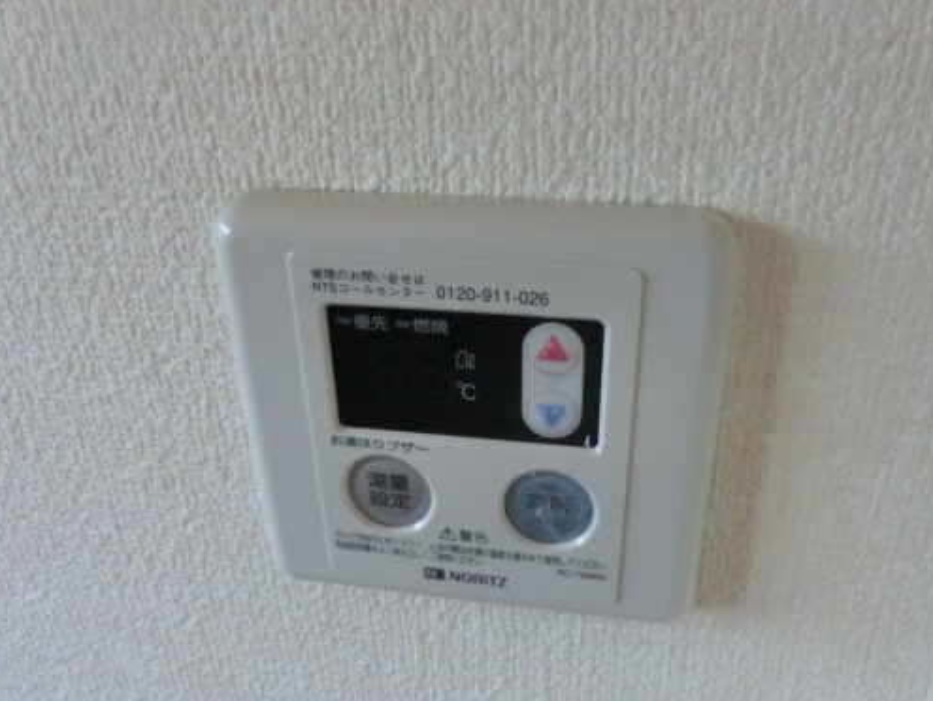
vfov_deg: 45.2
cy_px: 433
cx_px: 490
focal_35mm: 31
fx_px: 836
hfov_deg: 58.3
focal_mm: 4.3
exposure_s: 1/60
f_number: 3.2
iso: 800
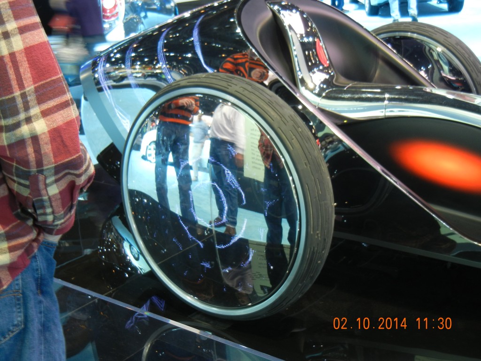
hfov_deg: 36.8
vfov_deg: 28.0
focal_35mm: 52
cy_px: 180
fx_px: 723
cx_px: 240
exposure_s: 1/7.6
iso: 200
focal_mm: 9.3
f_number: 3.9
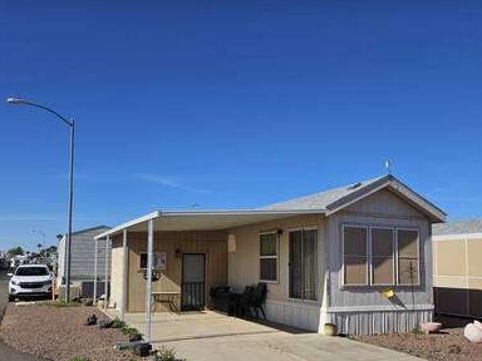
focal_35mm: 32
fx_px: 446
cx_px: 237
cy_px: 233
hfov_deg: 56.8
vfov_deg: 43.7
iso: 50
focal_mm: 5
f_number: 1.8
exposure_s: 1/6117
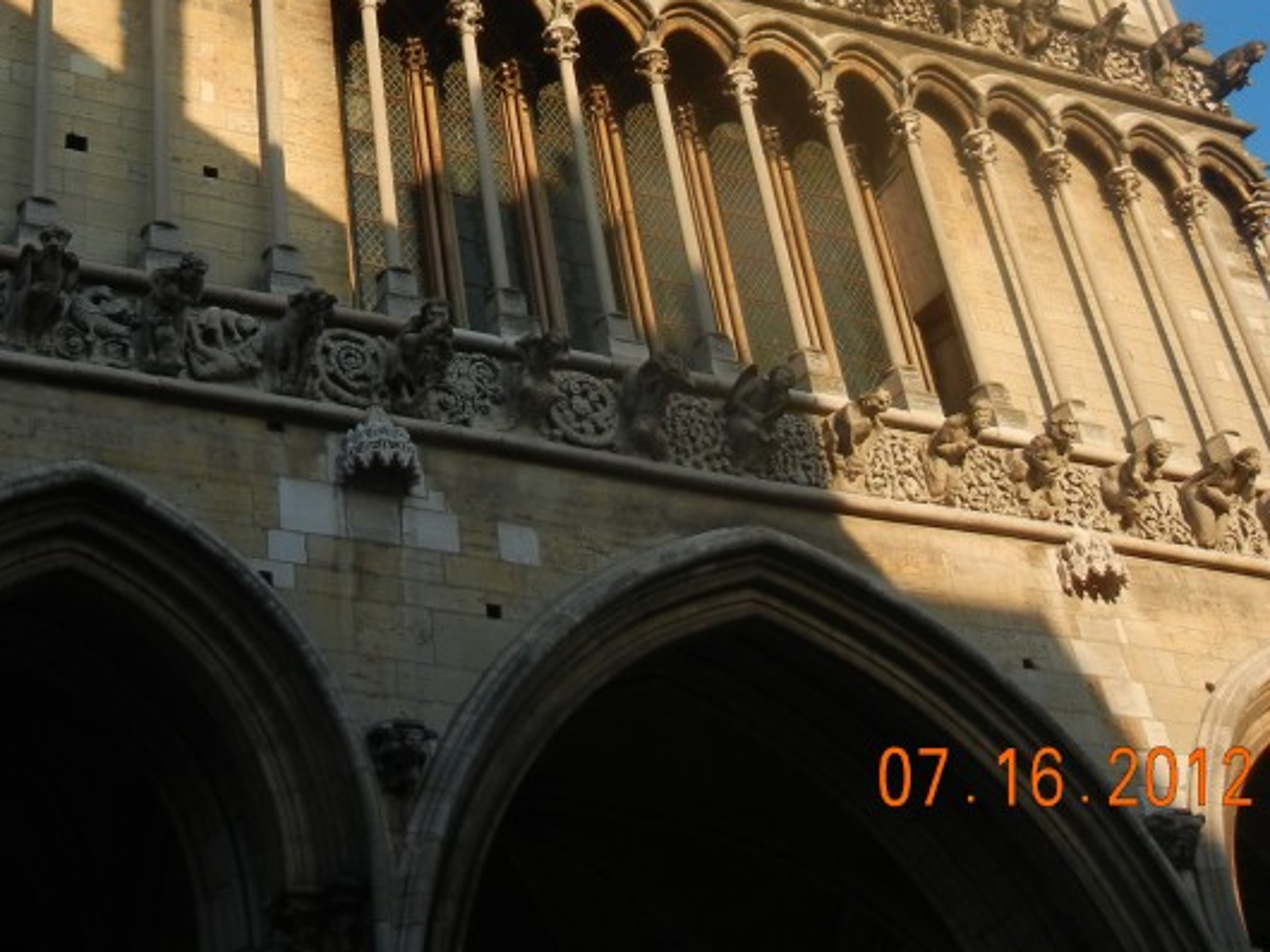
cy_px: 48
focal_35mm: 58
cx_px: 405
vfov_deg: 24.3
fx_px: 2127
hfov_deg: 32.9
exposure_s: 1/804
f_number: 3.5
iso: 160
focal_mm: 5.4
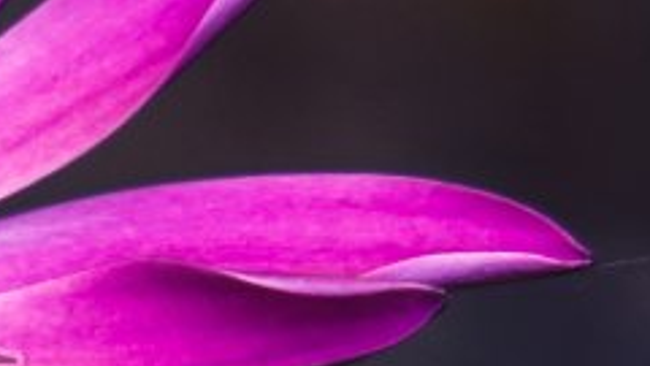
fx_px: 24578
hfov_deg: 1.5
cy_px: 314
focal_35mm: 1426
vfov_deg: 0.9
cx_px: -425
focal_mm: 136
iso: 400
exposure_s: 1/250
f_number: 5.6
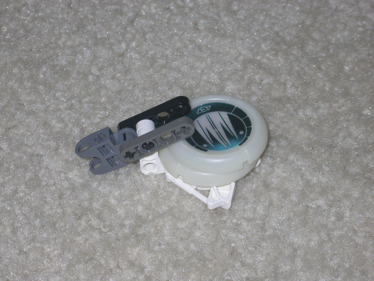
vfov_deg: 9.6
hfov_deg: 12.8
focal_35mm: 154
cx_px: 187
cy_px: 140
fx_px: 1664
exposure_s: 1/125
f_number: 5.1
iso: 100
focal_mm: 32
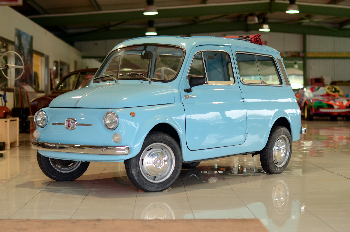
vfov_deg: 18.1
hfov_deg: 27.0
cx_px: 175
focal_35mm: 75
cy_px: 116
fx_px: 728
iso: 320
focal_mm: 50
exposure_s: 1/80
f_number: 2.2
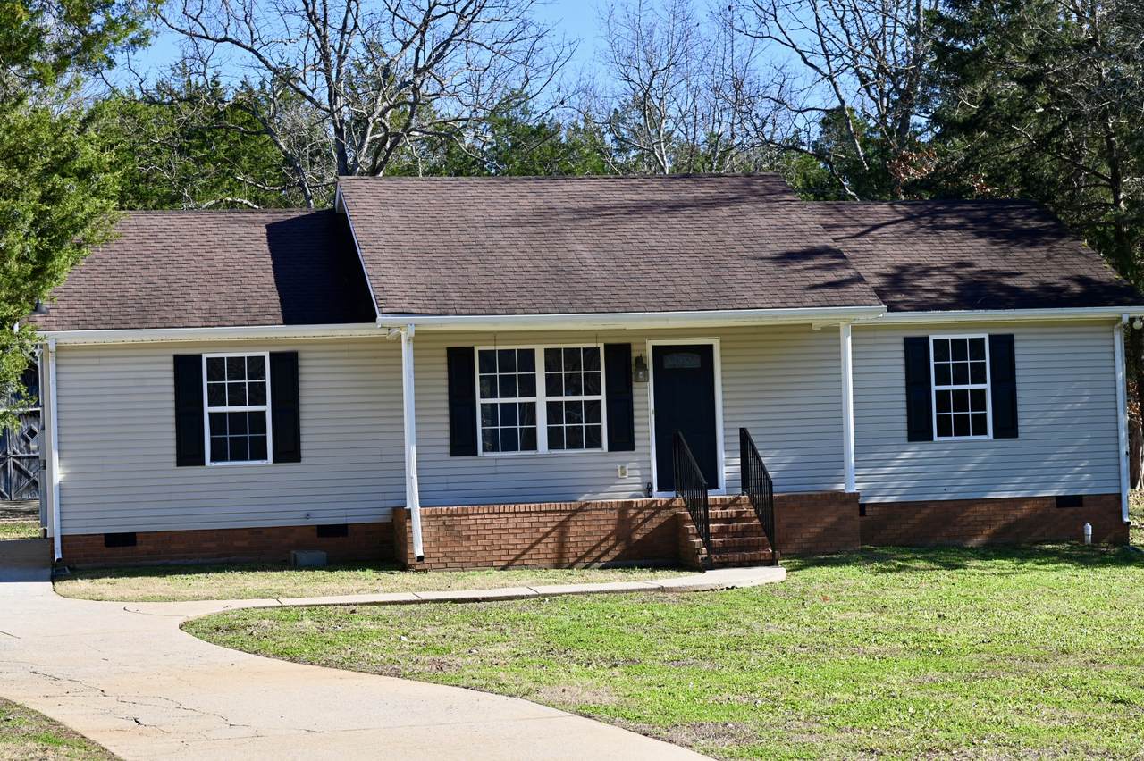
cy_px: 380
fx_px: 2223
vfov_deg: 19.4
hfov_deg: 28.9
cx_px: 572
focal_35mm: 70
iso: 110
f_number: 5.6
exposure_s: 1/250
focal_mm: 70
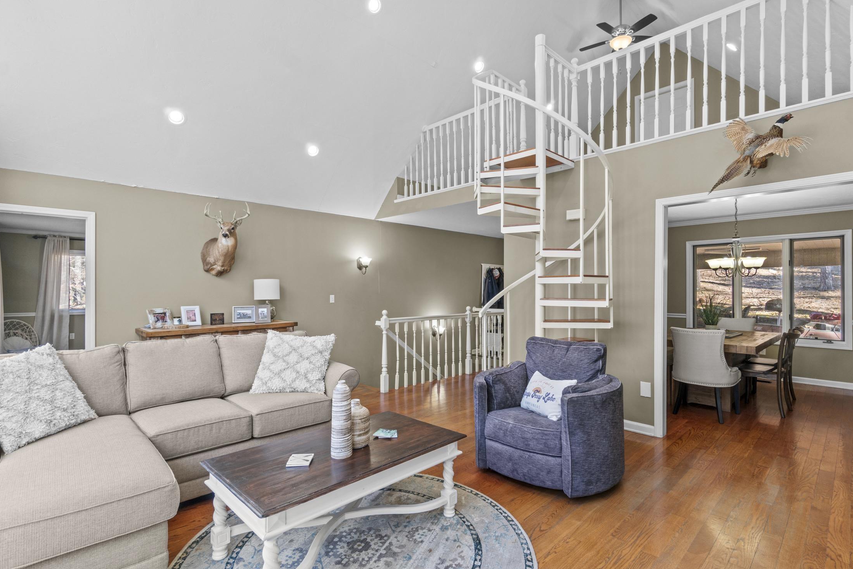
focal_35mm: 17
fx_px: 403
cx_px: 441
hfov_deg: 93.3
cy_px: 298
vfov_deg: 70.4
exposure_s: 1/4
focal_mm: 10
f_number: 9
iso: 250
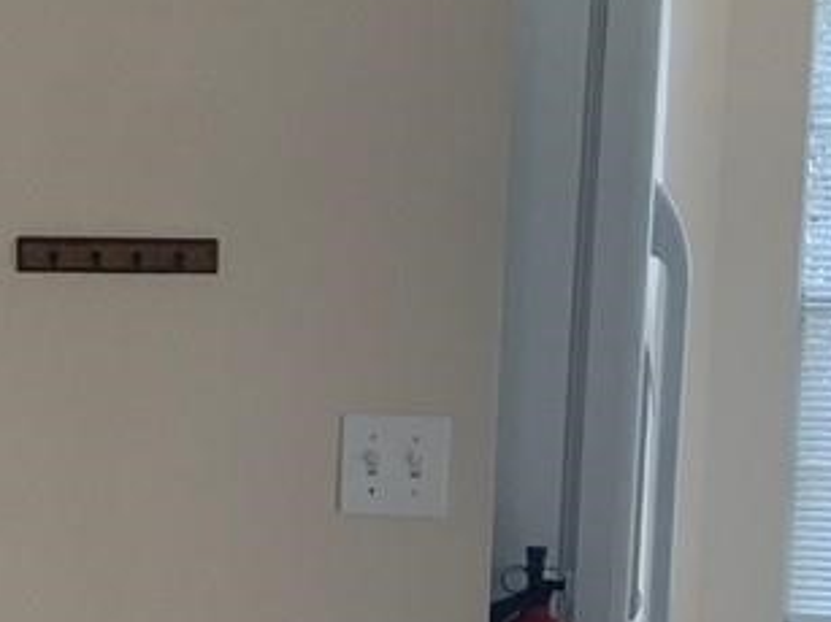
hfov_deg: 12.3
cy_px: 438
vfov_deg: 9.8
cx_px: -498
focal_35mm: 151
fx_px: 3624
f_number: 1.8
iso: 64
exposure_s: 1/120
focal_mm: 3
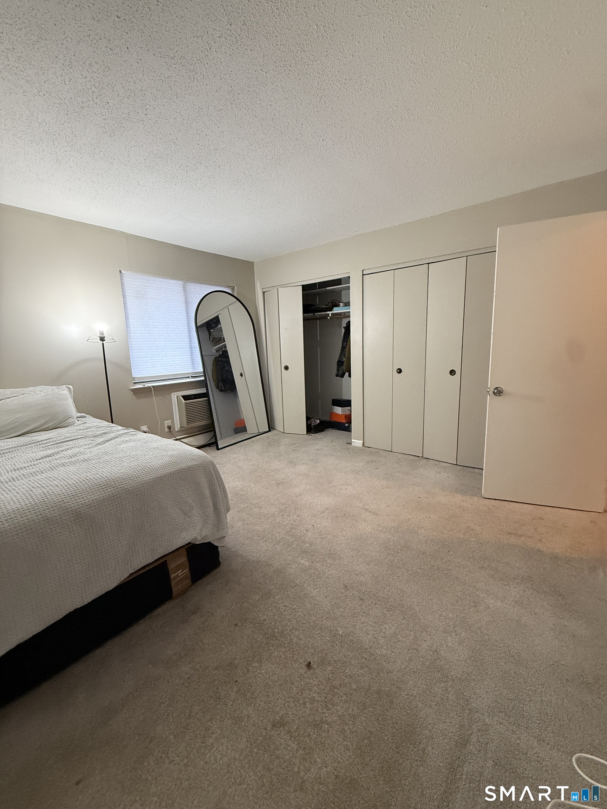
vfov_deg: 102.1
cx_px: 304
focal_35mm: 14
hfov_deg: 85.7
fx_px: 327
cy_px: 404
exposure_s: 1/60
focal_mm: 2.22
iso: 500
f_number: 2.2
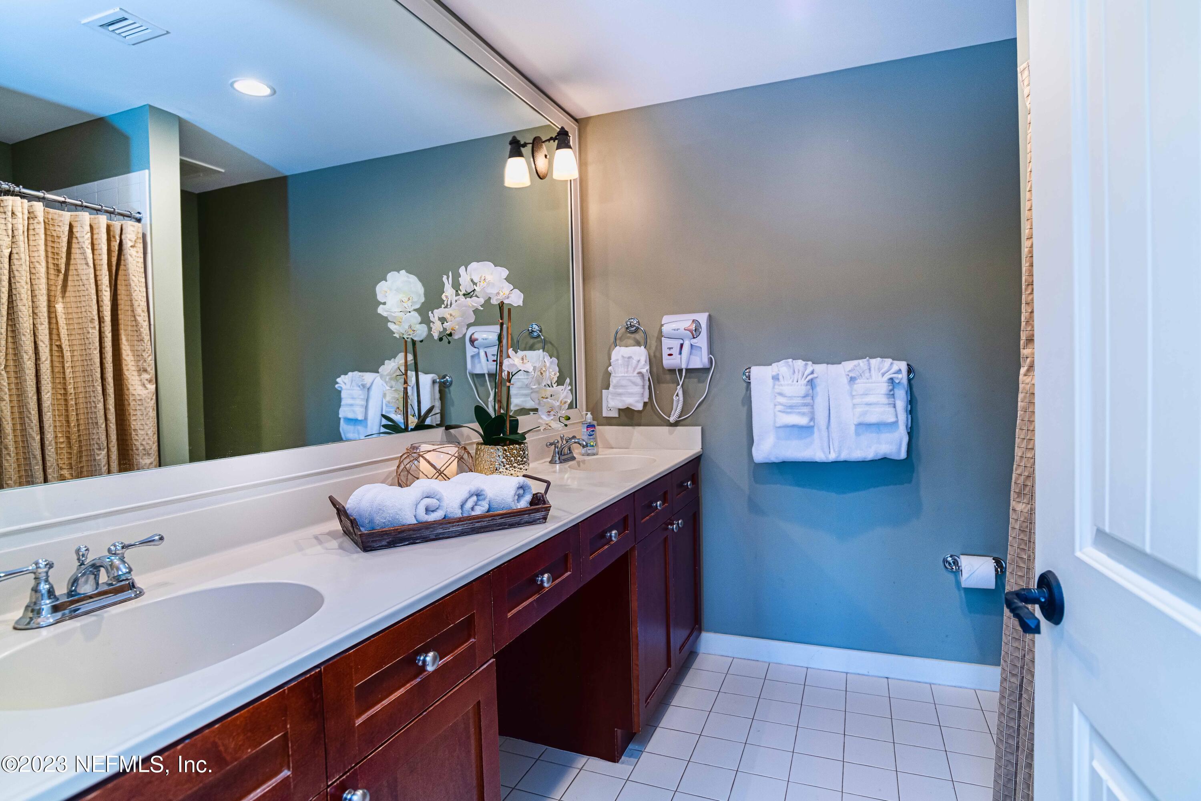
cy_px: 400
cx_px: 600
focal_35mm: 18
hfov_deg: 90.0
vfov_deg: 67.4
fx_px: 600
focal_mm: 18
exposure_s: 1/20
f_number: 4.5
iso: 320
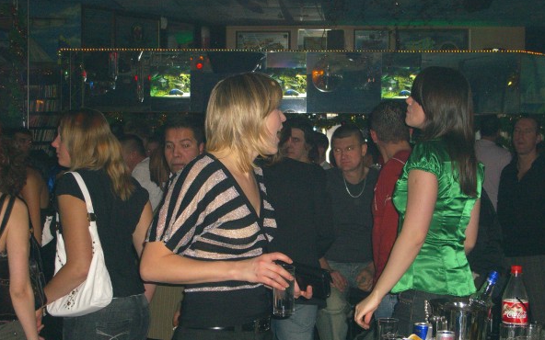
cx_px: 273
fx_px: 1084
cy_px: 186
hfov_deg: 28.2
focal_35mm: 73
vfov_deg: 17.9
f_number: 4
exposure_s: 1/60
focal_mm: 14.2
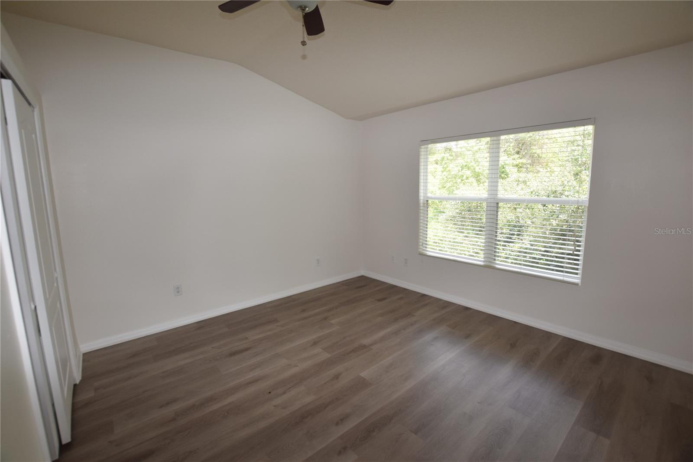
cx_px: 346
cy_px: 231
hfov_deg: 100.4
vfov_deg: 77.3
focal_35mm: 15
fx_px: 289
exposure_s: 1/125
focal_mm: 10
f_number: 5.6
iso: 560
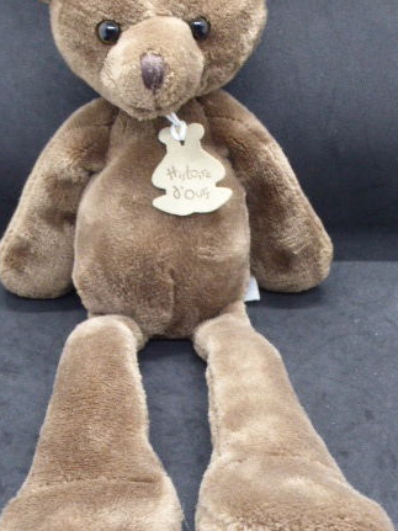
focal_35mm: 52
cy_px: 286
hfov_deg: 28.0
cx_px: 171
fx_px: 798
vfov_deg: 36.8
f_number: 3.7
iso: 400
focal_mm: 6.1
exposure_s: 1/20
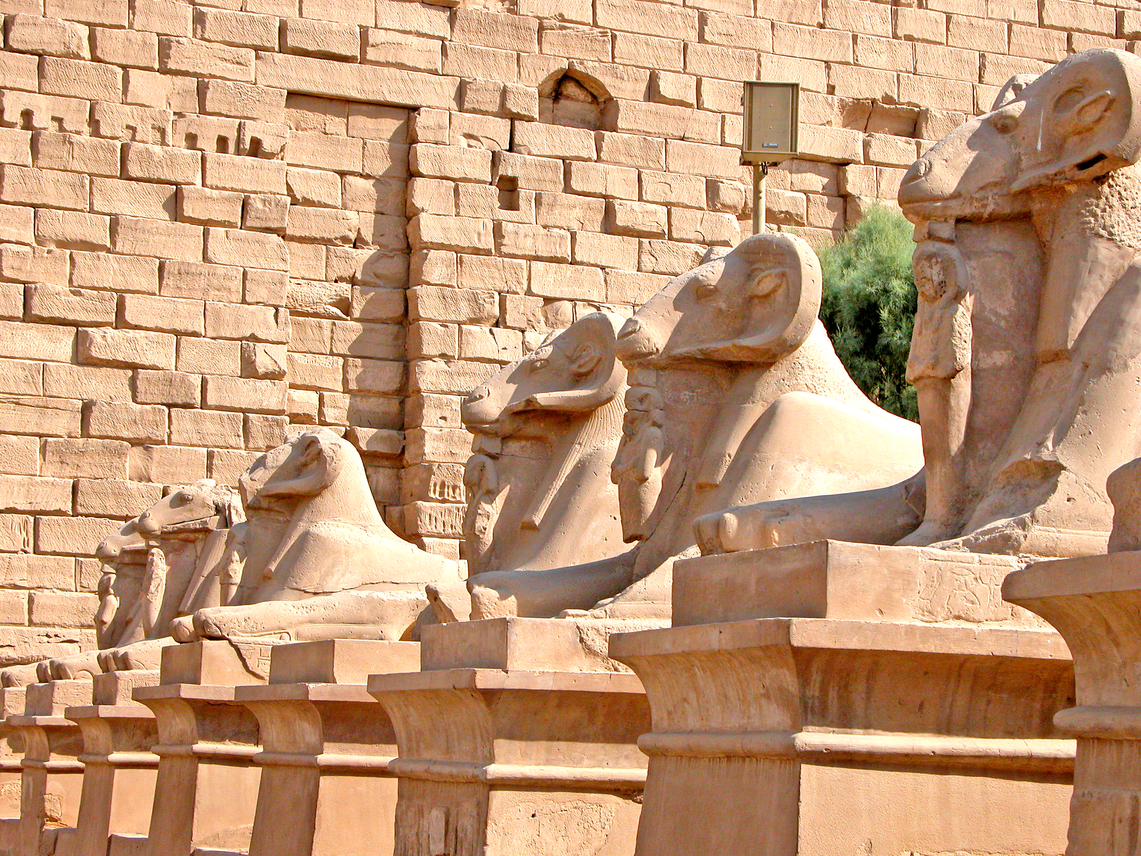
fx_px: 2571
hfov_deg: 25.0
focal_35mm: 78
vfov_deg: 18.9
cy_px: 428
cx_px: 570
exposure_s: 1/172
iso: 100
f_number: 5.4
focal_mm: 19.9
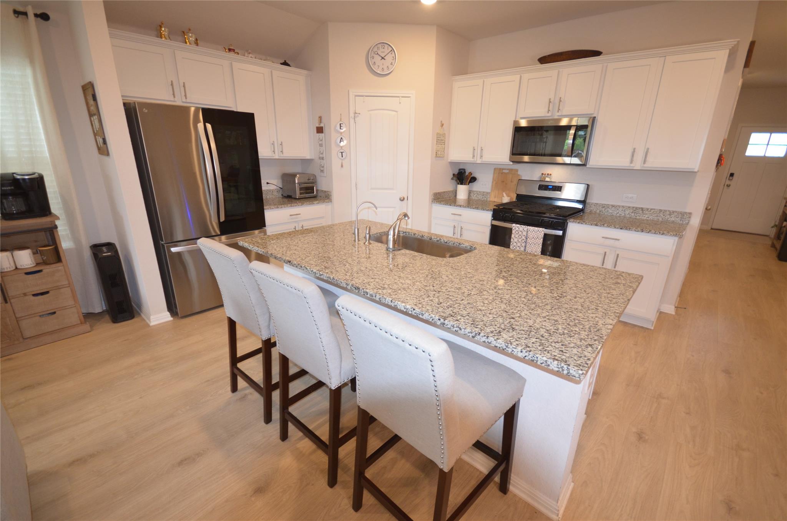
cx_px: 394
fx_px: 327
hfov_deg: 100.5
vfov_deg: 77.1
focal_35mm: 15
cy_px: 260
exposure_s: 1/50
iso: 800
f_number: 4
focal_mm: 10
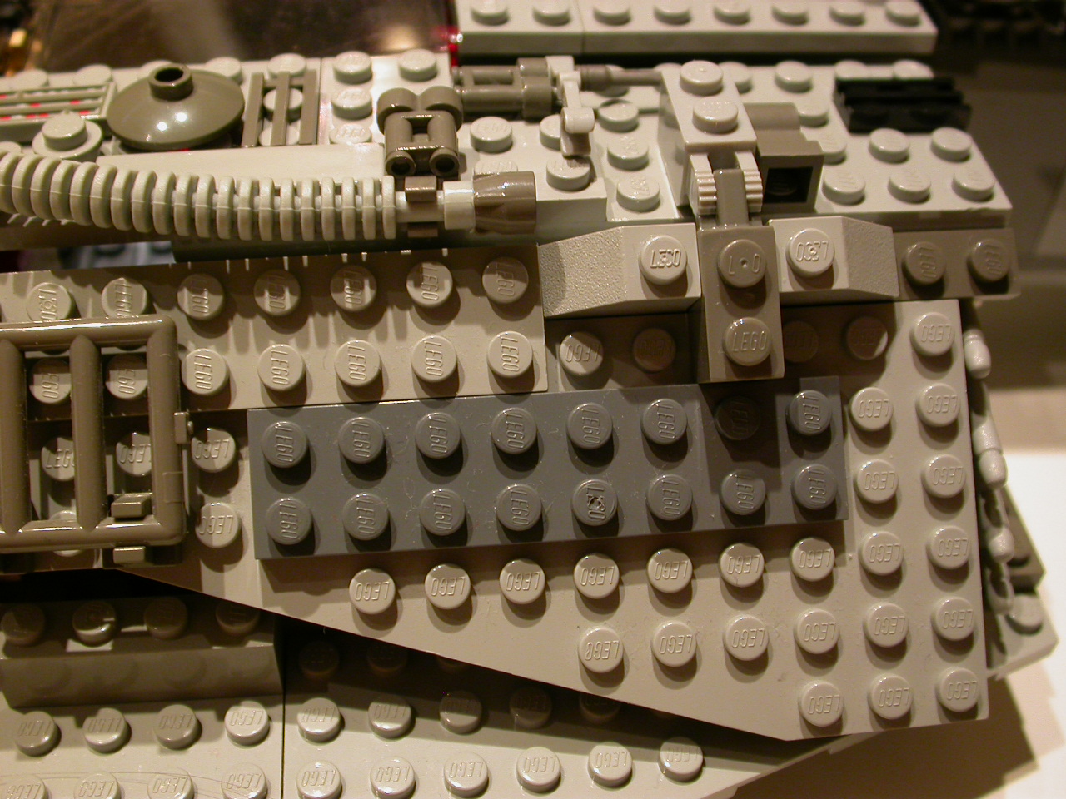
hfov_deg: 44.8
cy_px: 400
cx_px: 533
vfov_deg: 34.3
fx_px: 1293
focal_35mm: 42
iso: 100
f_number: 2.7
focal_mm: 8.7
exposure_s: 1/15.8
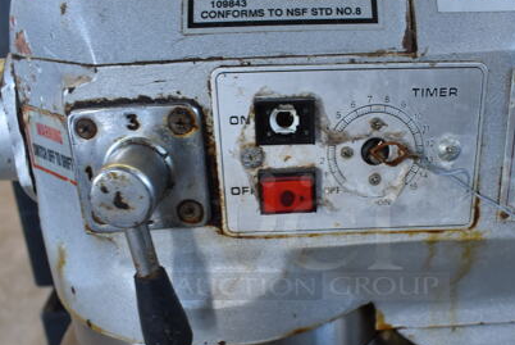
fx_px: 587
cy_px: 232
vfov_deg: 32.4
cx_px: 307
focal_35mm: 41
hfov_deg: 47.1
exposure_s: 1/60
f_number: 5.6
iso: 800
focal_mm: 18
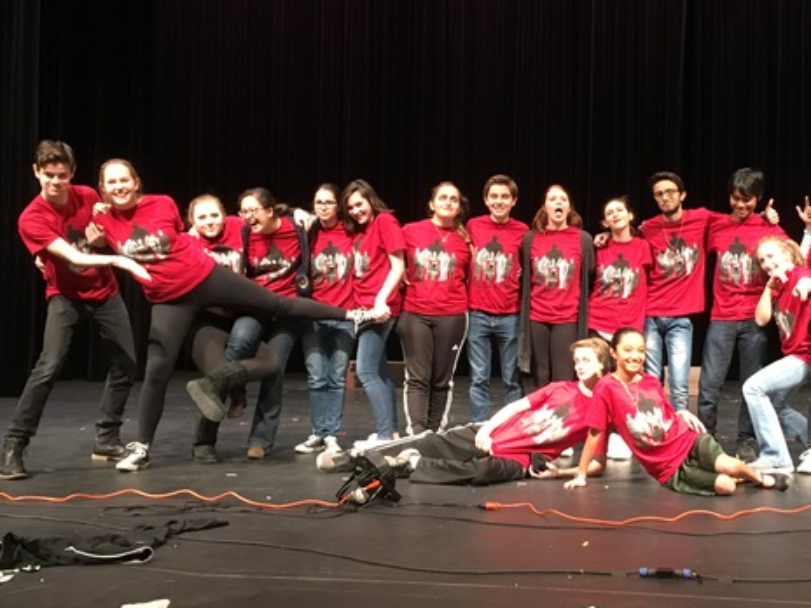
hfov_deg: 41.6
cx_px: 538
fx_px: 1054
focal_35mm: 45
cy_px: 288
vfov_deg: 32.2
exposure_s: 1/24
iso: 200
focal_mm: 4.15
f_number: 2.2
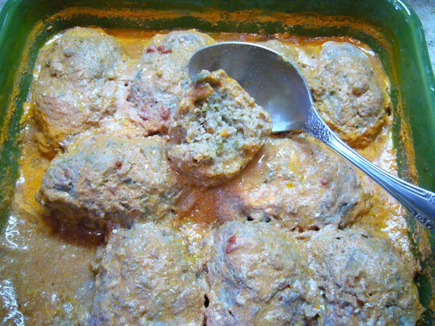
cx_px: 218
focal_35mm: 35
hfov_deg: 52.6
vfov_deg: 40.7
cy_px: 163
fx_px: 440
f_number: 2.8
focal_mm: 5.8
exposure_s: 1/13
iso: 200
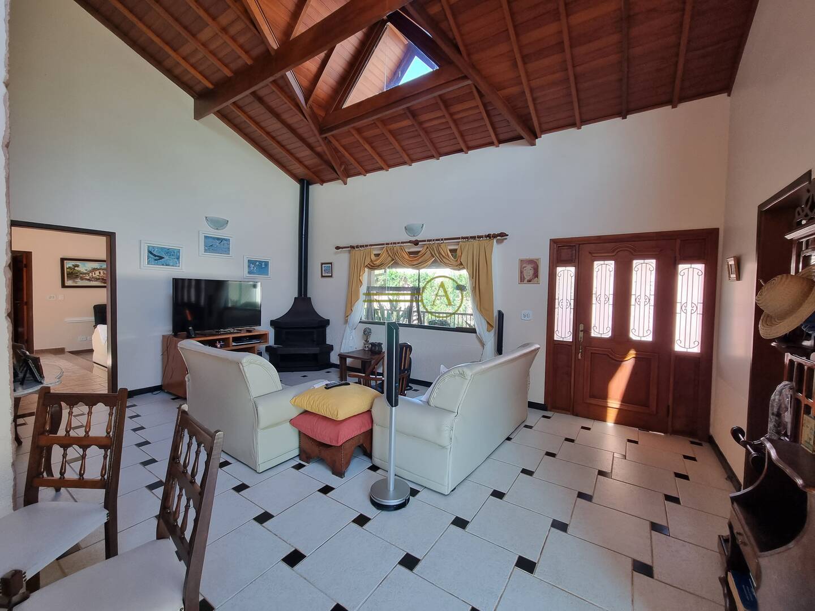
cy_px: 306
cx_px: 408
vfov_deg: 89.9
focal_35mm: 13
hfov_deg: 106.2
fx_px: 306
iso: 125
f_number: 2.2
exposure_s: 1/60
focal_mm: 2.2
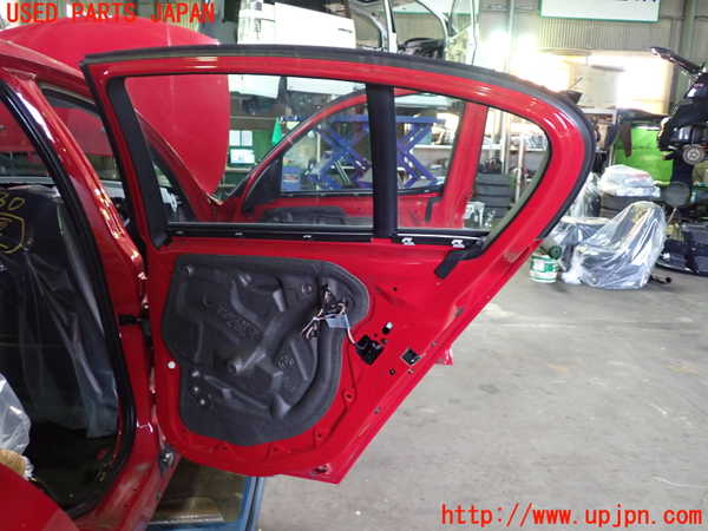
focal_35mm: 30
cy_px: 266
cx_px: 354
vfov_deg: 46.8
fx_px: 614
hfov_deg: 60.0
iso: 400
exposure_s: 1/30
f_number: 2.3
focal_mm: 5.4
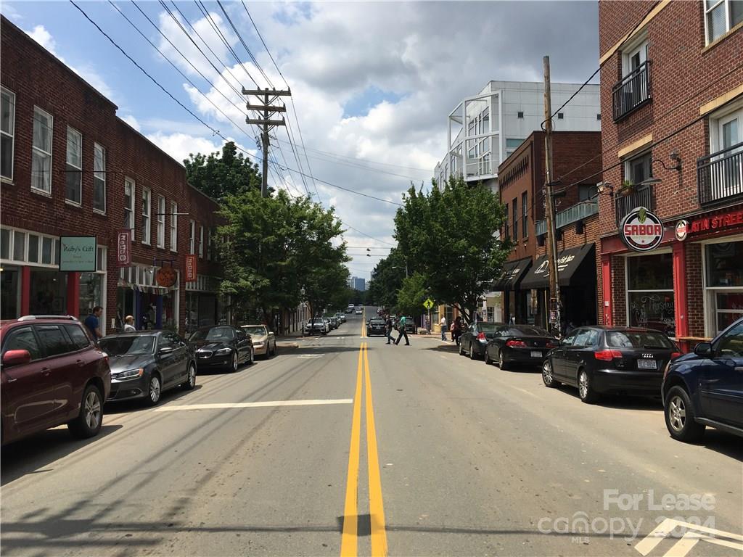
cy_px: 278
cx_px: 372
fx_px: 622
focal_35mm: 29
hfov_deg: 61.7
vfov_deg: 48.2
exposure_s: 1/1972
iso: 25
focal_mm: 4.15
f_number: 2.2
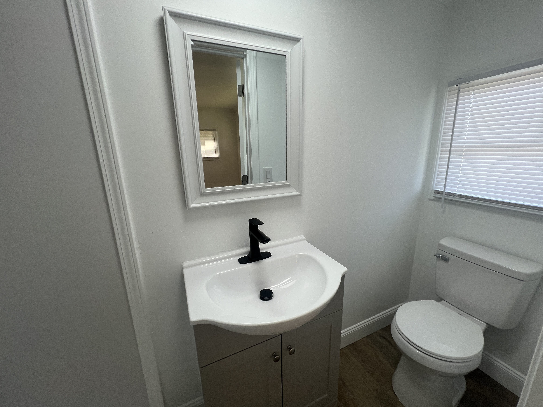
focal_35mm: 13
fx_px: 204
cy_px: 204
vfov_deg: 89.9
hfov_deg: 106.2
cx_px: 272
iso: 64
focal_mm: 1.57
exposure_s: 1/120
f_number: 1.8
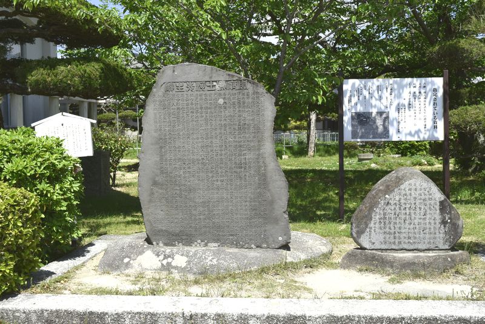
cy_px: 162
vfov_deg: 33.1
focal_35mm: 40
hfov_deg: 47.9
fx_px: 546
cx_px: 242
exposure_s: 1/640
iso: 200
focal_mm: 27
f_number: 8
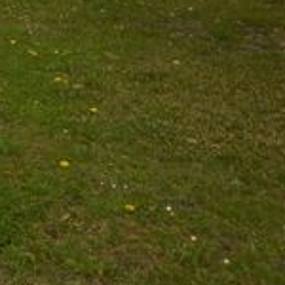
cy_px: -142
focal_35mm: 60
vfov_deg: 23.1
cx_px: -309
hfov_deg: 17.8
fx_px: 559
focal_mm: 10
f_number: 7.1
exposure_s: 1/200
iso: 100
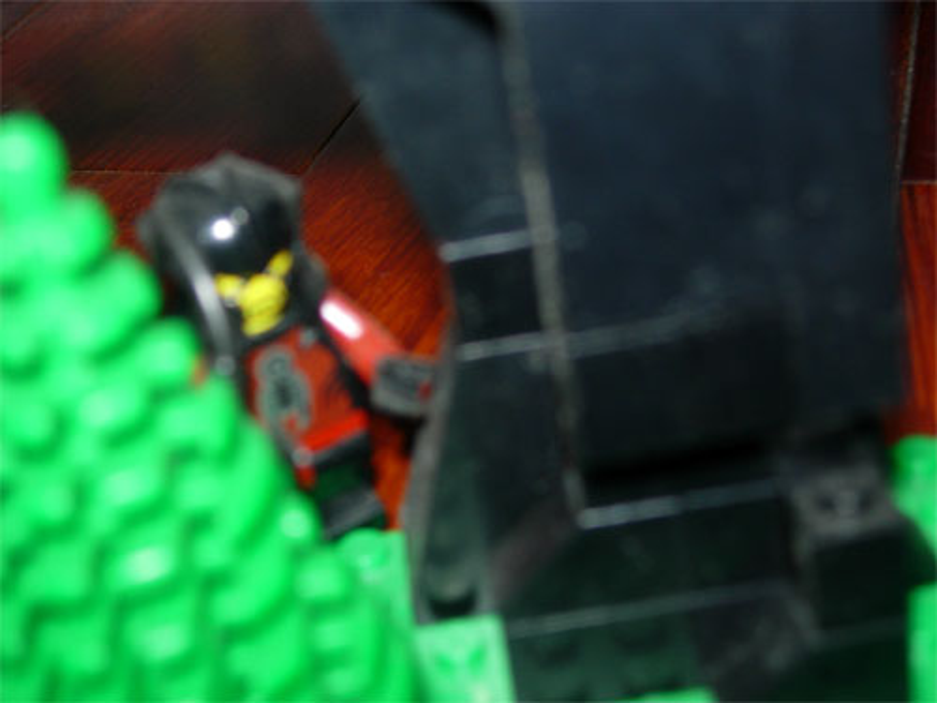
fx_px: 1651
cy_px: 352
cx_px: 468
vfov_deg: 24.0
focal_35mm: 61
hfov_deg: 31.7
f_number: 3.5
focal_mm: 12.7
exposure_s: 1/64
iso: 79
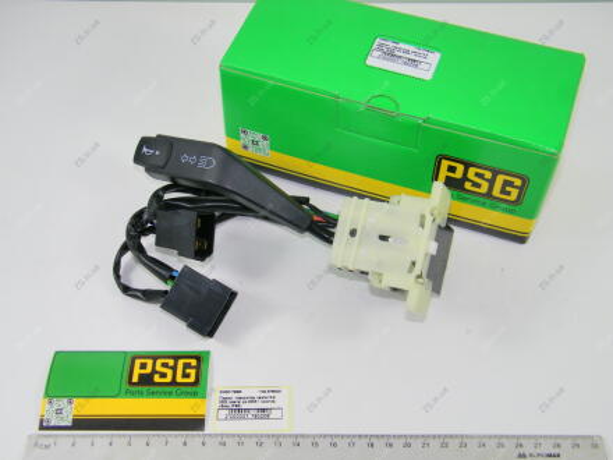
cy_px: 230
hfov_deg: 42.1
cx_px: 306
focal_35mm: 45
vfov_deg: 32.2
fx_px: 797
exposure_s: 1/125
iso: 80
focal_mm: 8.1
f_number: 3.9
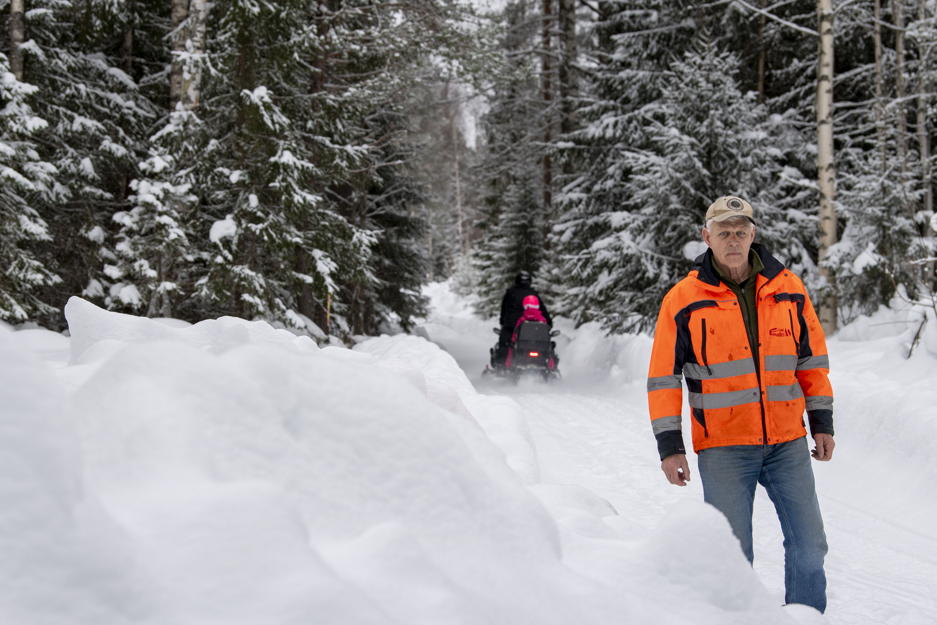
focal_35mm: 120
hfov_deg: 17.1
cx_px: 461
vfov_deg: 11.4
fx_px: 3123
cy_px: 315
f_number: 6.3
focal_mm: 102
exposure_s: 1/400
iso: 500
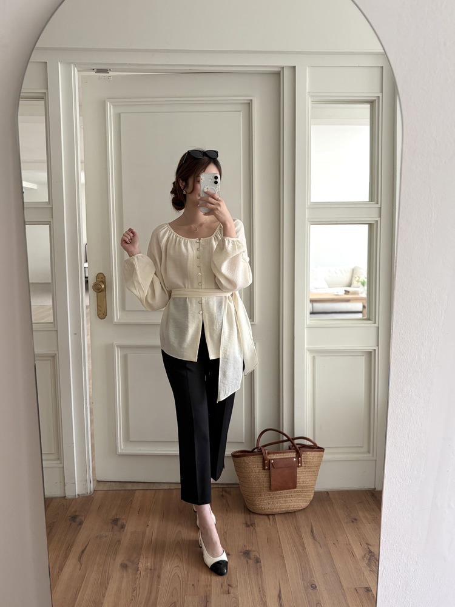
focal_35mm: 26
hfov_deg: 53.1
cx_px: 228
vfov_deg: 67.3
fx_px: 456
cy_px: 304
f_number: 1.6
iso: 125
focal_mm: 5.96
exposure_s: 1/122
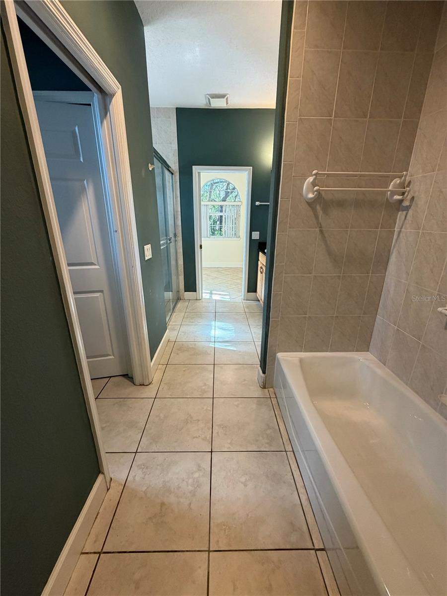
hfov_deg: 85.7
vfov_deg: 102.1
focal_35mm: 14
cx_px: 224
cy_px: 298
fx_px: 241
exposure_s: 1/60
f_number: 2.2
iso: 250
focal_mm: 2.22
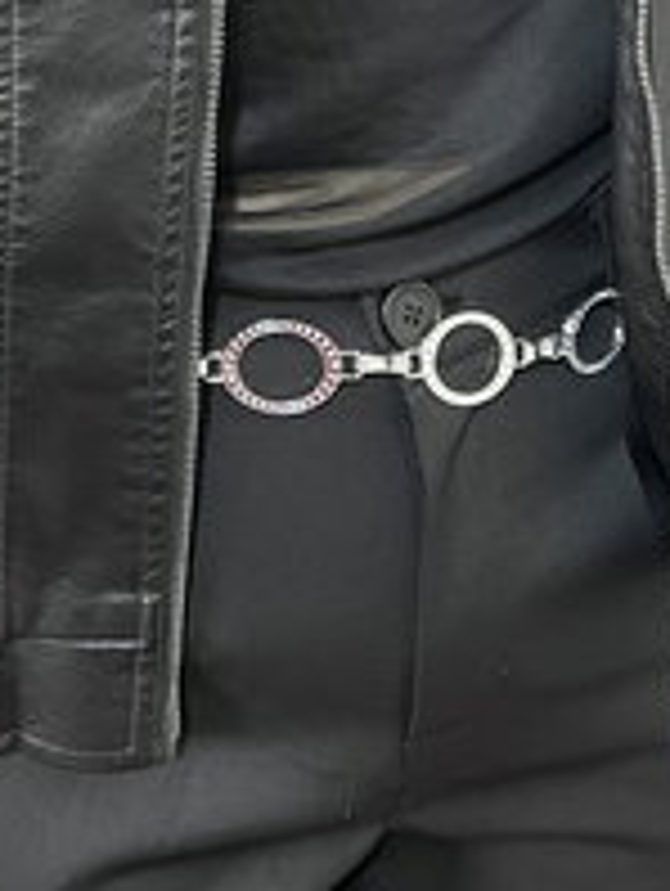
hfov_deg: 20.8
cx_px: 112
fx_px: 1803
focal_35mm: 70
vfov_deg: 25.8
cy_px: -70
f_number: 1.5
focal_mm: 5.7
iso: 500
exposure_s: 1/50
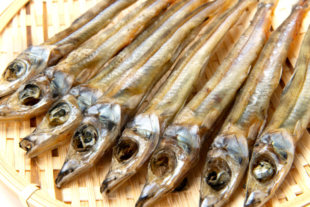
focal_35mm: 75
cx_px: 155
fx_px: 646
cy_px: 104
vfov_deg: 18.2
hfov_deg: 27.0
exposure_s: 1/80
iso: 100
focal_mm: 75
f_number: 20
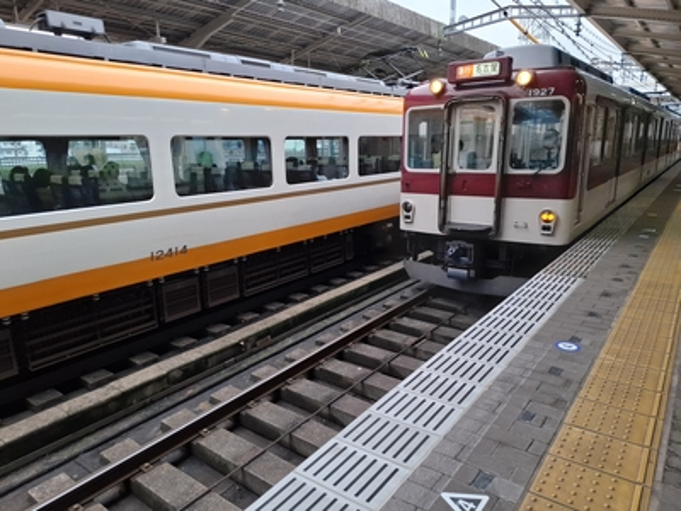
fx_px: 452
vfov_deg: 58.9
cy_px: 256
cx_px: 340
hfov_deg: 73.9
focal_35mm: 23
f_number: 1.8
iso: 50
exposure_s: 1/100
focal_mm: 5.54
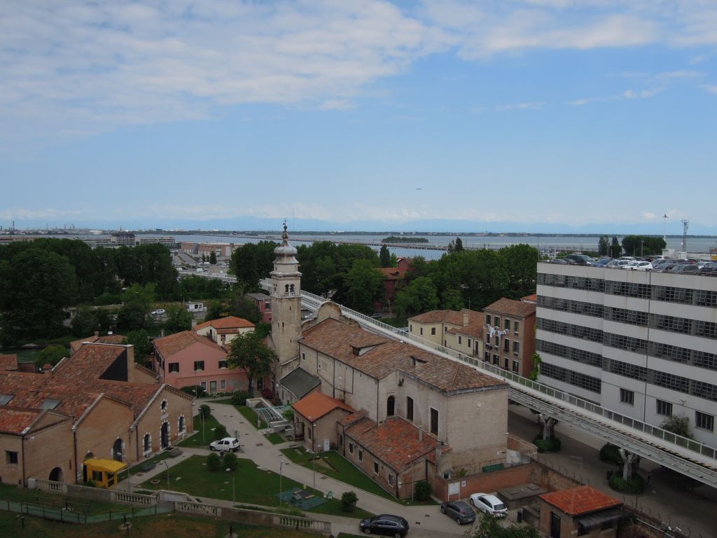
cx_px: 358
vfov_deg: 45.4
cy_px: 269
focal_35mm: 31
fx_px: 642
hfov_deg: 58.4
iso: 160
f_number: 4.2
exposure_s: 1/1250
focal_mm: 5.5
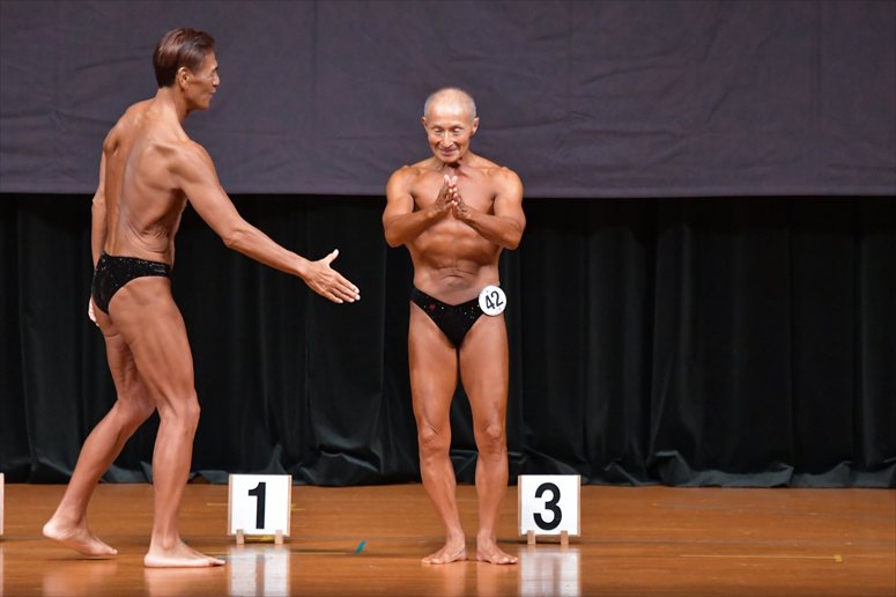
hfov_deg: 7.2
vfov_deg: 4.8
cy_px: 298
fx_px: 7090
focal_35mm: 285
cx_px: 448
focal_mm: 190
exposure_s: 1/400
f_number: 5.6
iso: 6400
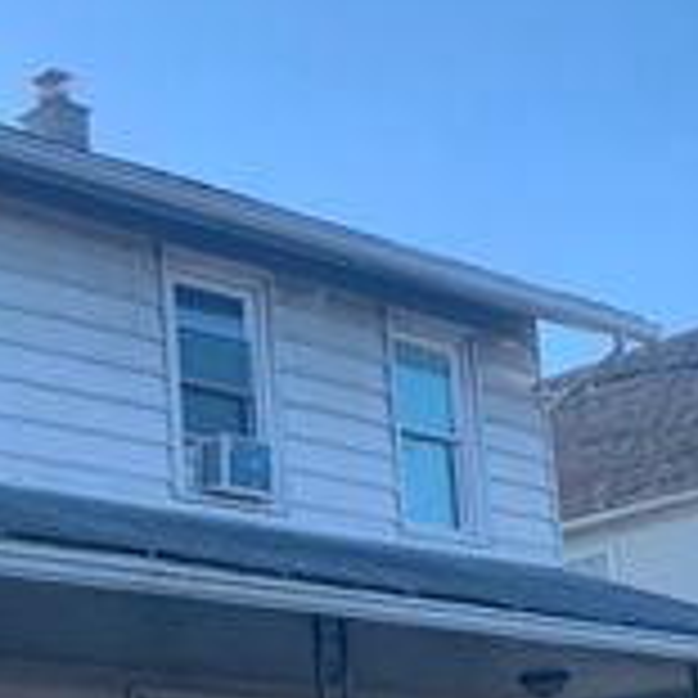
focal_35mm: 74
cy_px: 718
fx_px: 1688
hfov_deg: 20.3
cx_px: -329
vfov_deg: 22.4
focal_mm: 4.25
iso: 25
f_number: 1.8
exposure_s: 1/529
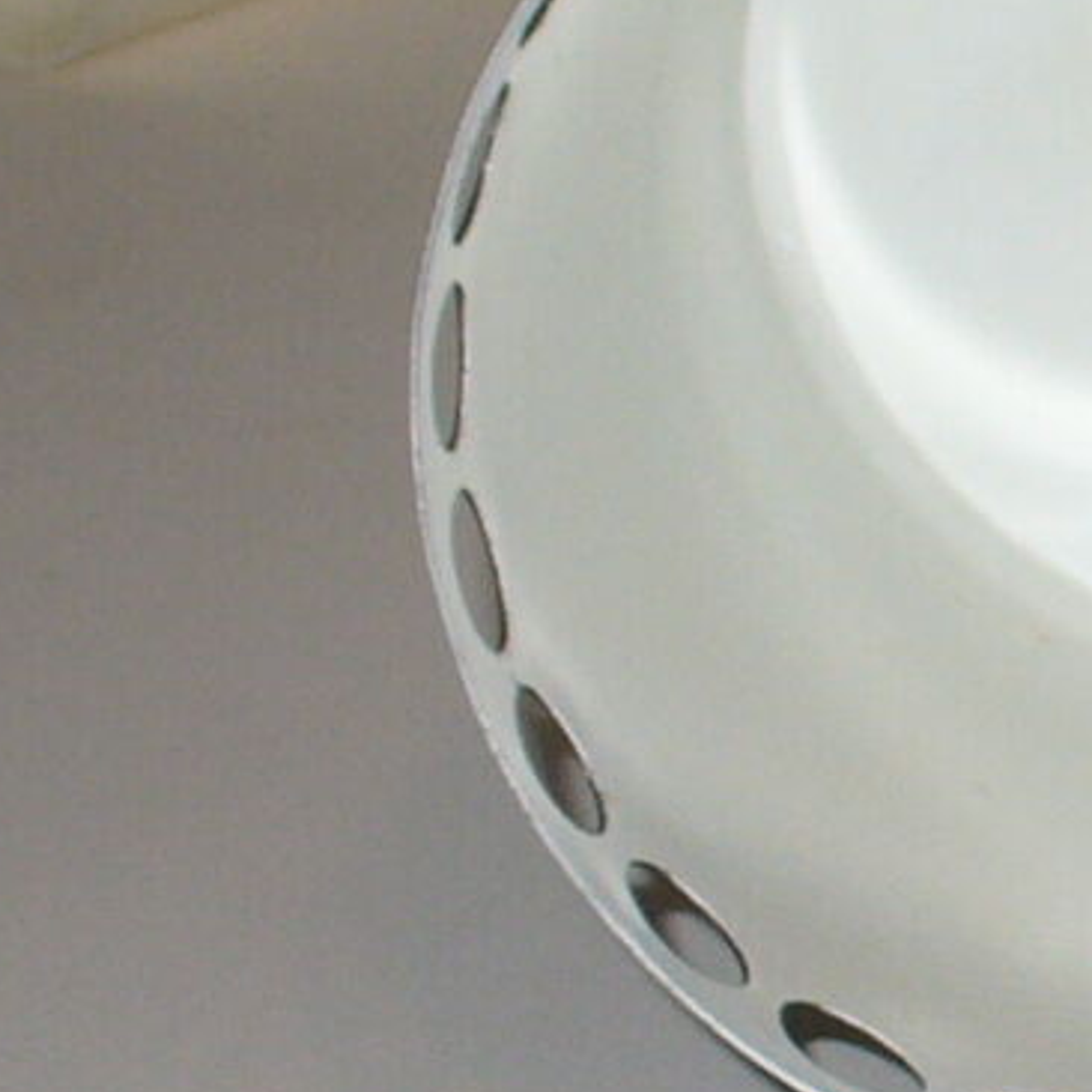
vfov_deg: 9.6
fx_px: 6531
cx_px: 2244
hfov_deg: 9.0
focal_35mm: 183
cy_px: 609
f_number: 2.8
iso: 100
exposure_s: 1/30
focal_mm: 6.1
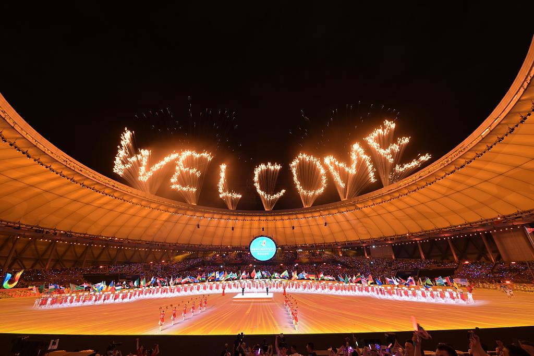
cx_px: 267
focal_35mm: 14
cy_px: 178
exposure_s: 1/40
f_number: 4
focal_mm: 14
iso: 640
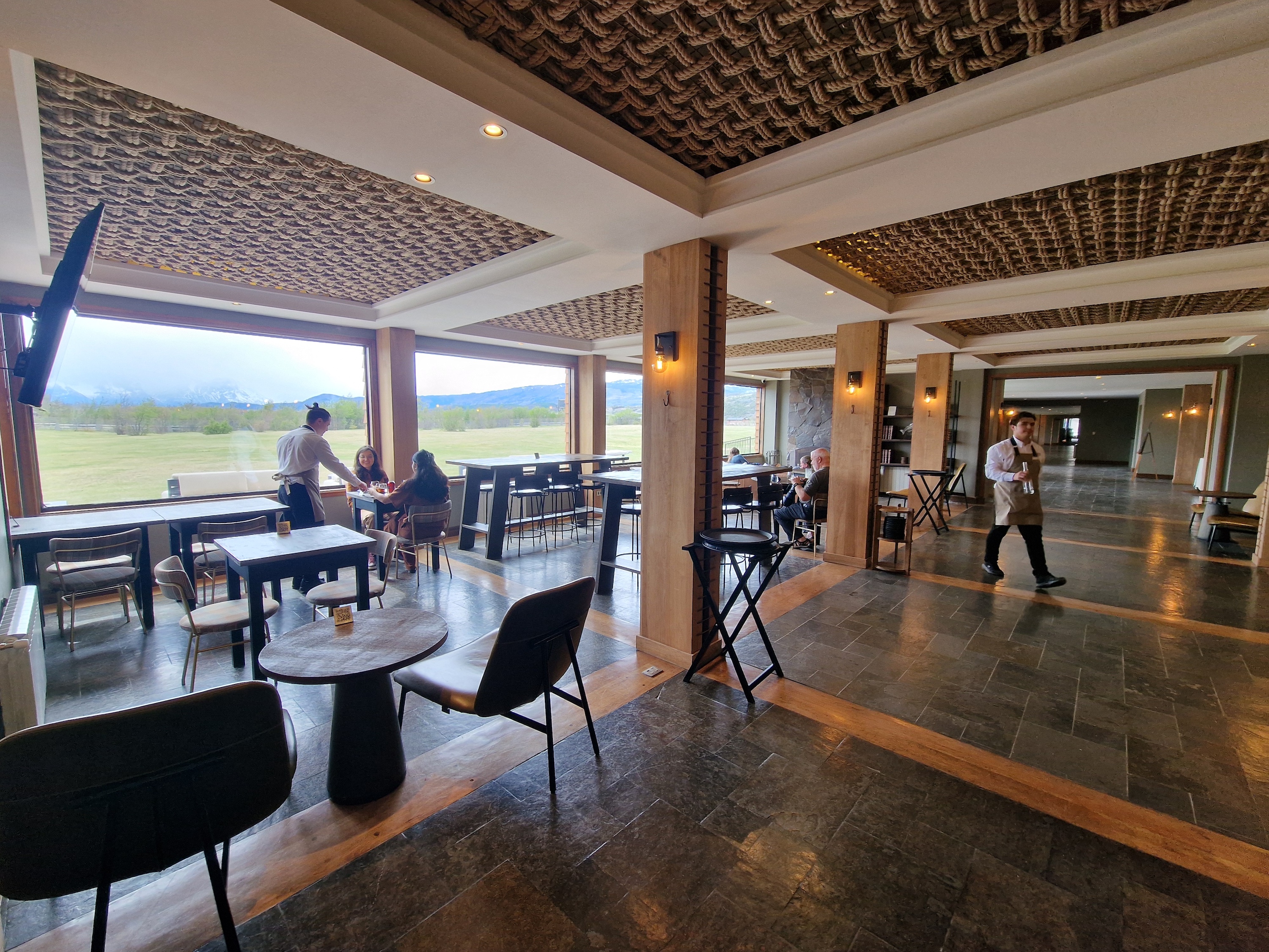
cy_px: 476
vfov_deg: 89.9
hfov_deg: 106.2
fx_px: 477
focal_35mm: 13
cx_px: 634
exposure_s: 1/100
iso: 64
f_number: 2.2
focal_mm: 2.2
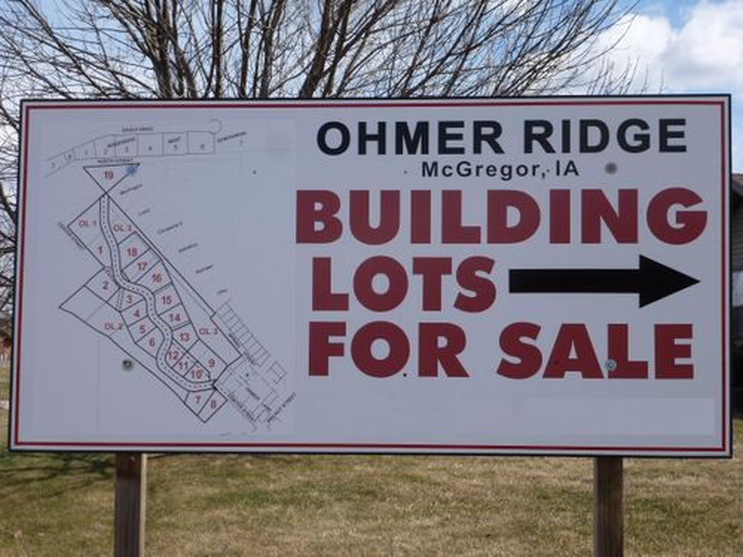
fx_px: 1395
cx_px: 372
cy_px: 278
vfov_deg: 22.6
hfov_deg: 29.8
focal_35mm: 65
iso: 100
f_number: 4.6
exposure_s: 1/500
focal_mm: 11.7
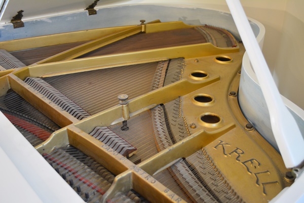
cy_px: 102
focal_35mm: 36
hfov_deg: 53.1
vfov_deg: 36.9
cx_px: 152
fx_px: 304
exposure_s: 1/30
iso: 800
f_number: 4
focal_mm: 24
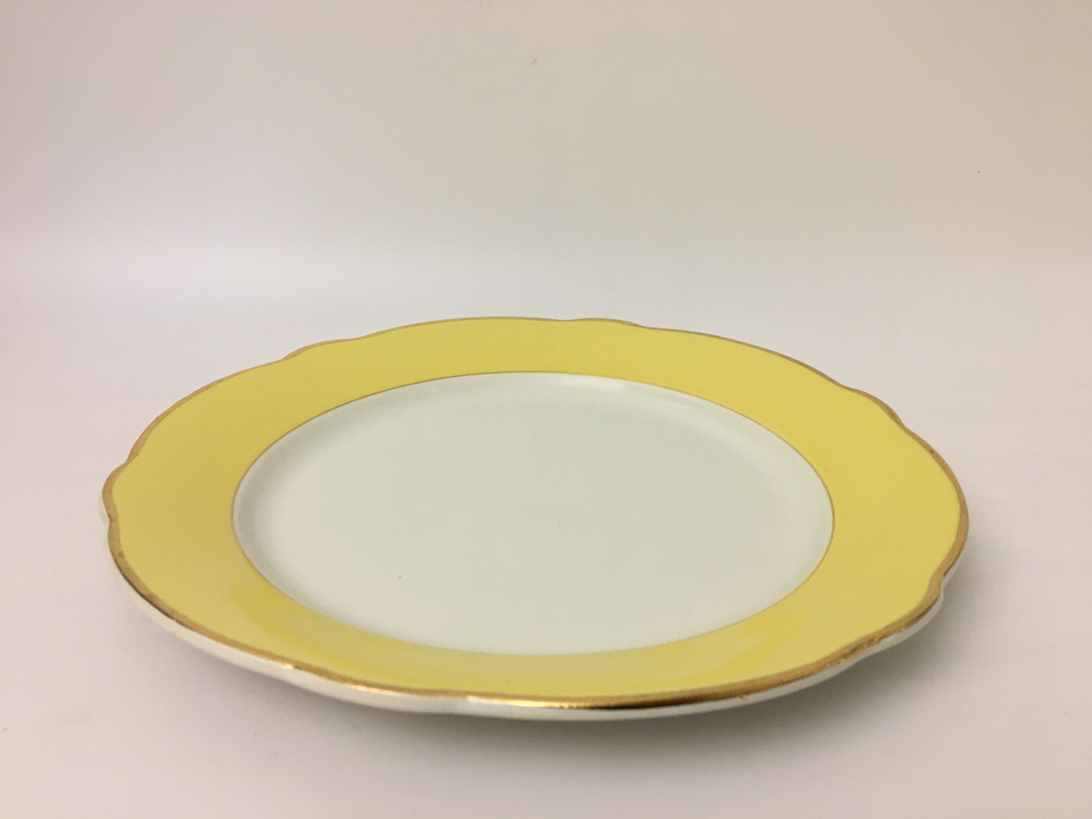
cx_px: 546
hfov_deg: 61.7
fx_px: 915
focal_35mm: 29
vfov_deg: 48.2
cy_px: 410
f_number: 2.2
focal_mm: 4.15
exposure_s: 1/33
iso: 100
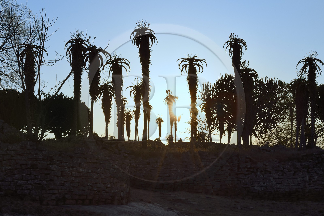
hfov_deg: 28.8
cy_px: 108
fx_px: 630
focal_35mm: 70
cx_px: 162
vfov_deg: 19.4
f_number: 22
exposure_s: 1/250
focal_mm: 70
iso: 400
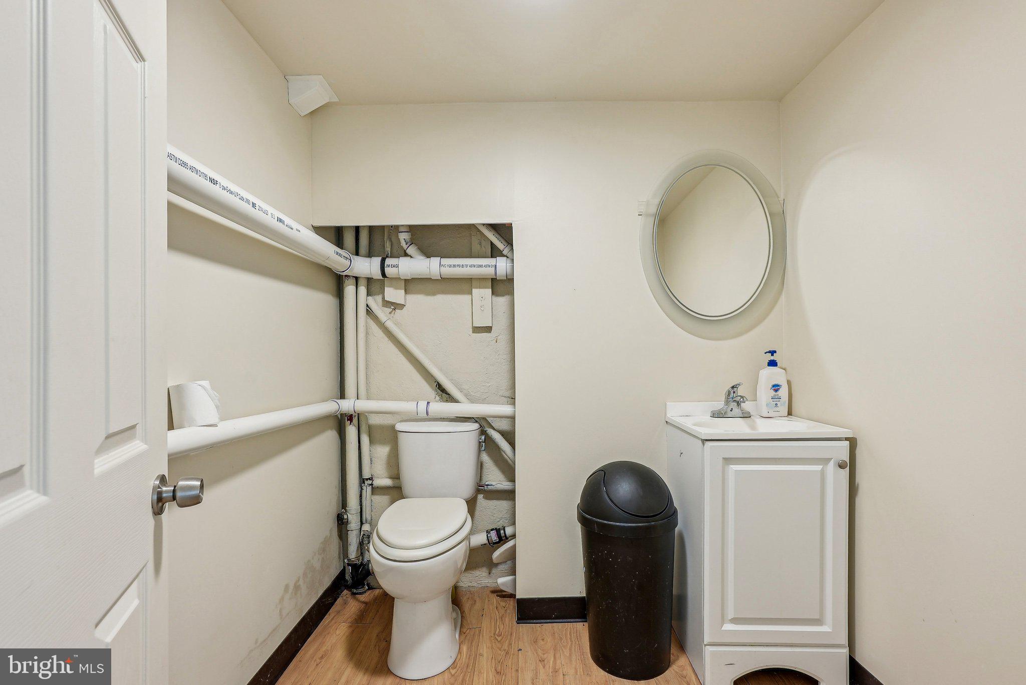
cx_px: 513
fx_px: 485
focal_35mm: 17
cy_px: 342
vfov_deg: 70.5
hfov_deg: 93.2
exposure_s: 2
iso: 100
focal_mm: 17
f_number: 8
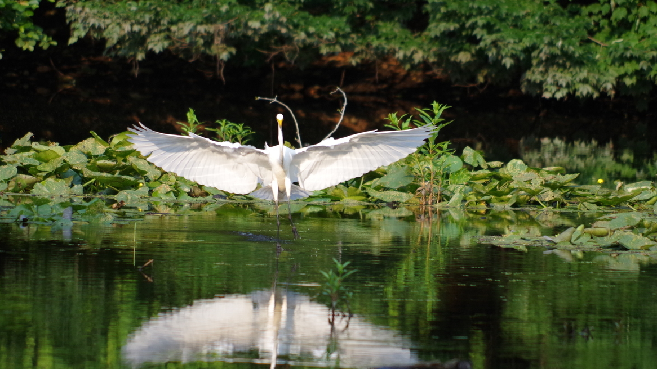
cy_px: 189
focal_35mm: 472
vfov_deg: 2.6
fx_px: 8223
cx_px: 328
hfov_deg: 4.6
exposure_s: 1/800
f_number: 7.1
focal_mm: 300
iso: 800
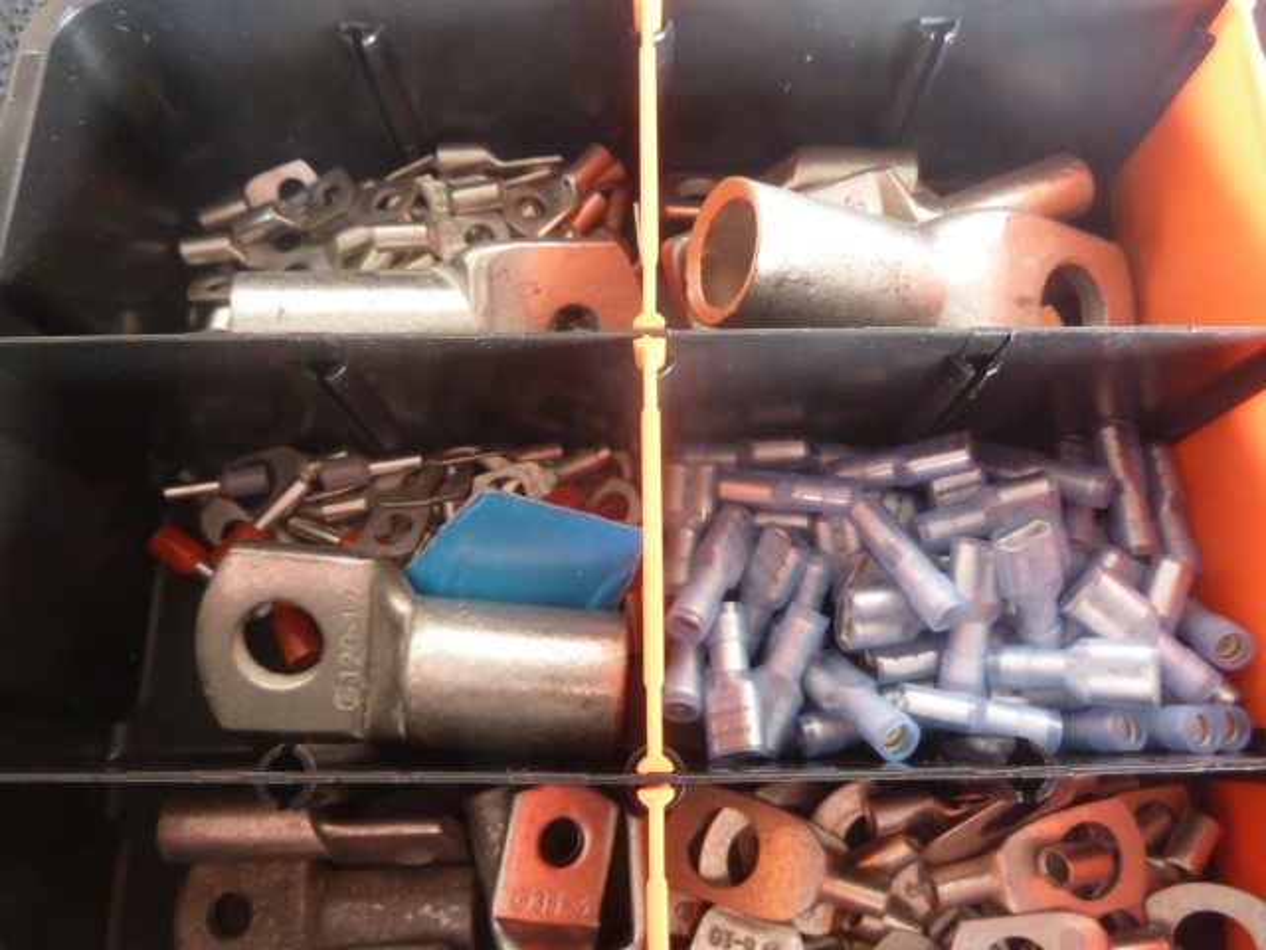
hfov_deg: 69.4
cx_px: 633
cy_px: 475
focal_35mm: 25
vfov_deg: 54.9
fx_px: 914
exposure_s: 1/10
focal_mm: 4.1
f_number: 3.3
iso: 400
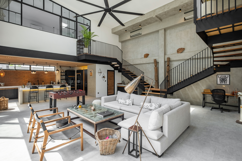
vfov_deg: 70.4
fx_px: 114
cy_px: 80
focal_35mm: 17
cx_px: 121
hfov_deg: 93.3
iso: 200
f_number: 8
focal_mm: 11
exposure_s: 1/100
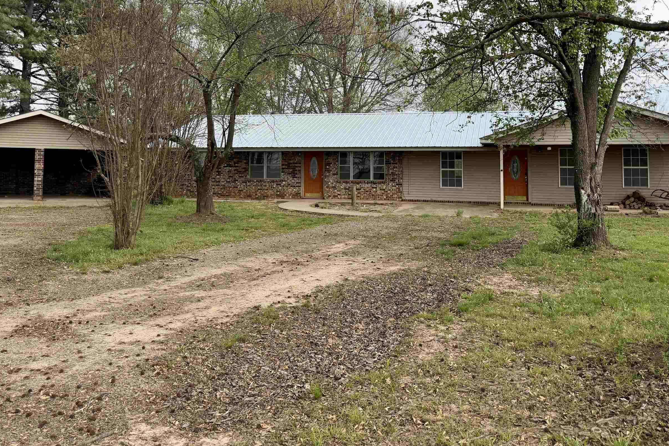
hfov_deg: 58.7
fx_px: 595
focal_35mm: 32
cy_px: 129
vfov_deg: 40.3
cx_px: 328
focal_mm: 6.76
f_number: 1.78
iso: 100
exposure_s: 1/3425
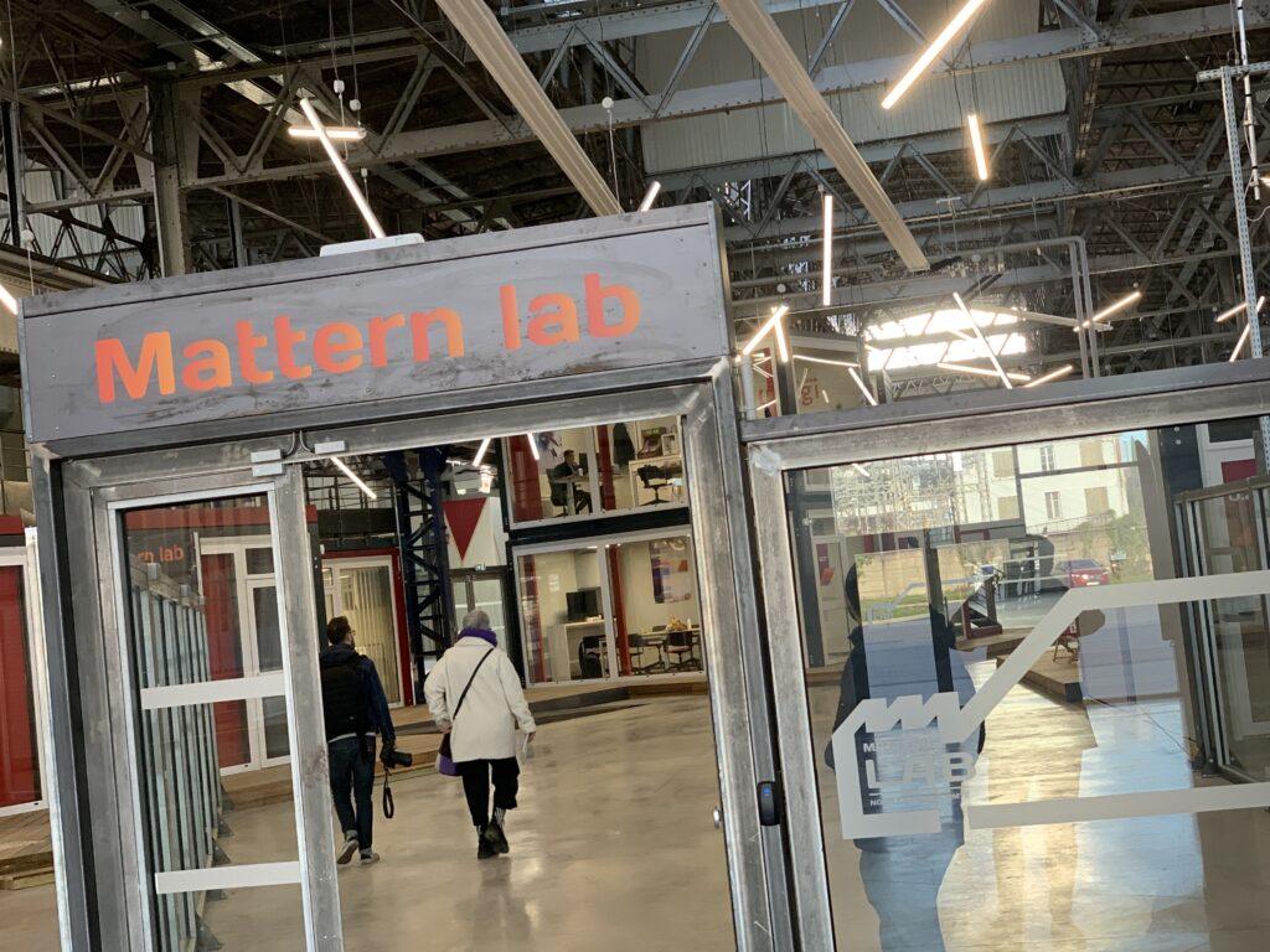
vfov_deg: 28.0
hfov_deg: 36.8
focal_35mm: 52
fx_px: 1908
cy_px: 476
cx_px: 635
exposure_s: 1/97
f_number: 2.4
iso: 125
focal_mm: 6
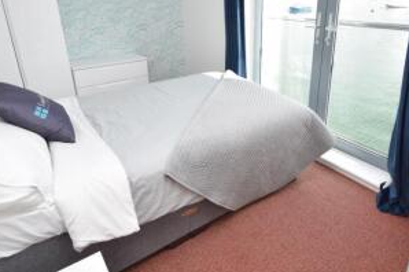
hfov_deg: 73.4
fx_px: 272
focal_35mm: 24
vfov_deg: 51.6
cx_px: 232
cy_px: 82
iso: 100
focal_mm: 10
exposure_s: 1/125
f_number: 5.6
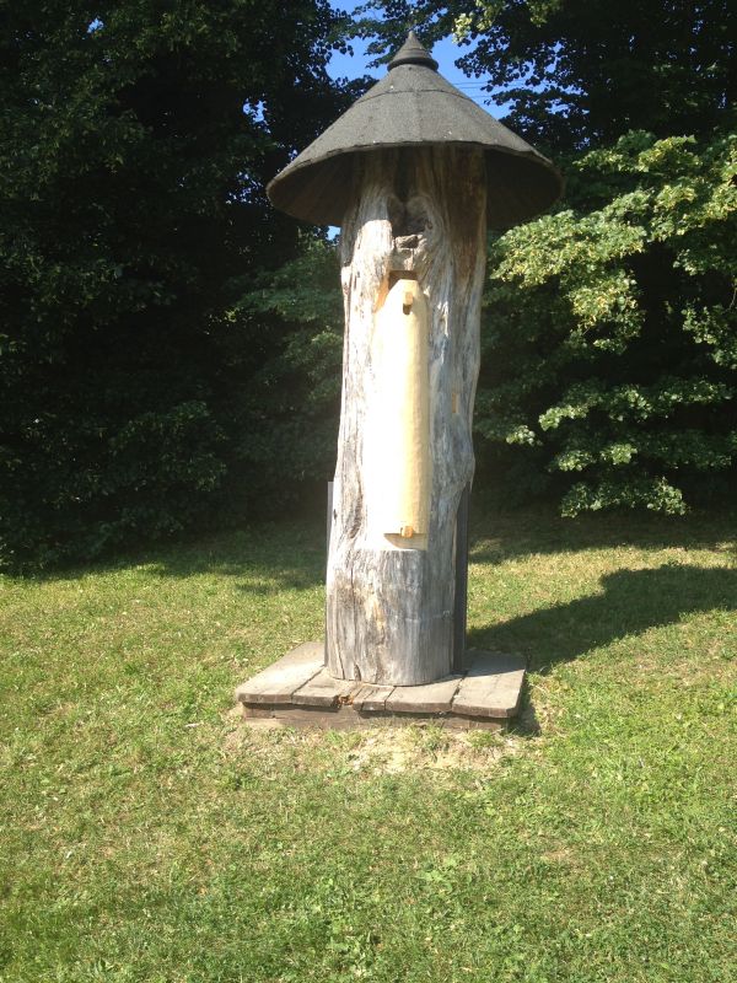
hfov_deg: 40.7
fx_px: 994
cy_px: 492
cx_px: 368
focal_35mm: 35
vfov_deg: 52.6
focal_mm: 4.28
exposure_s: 1/552
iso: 50
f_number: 2.4
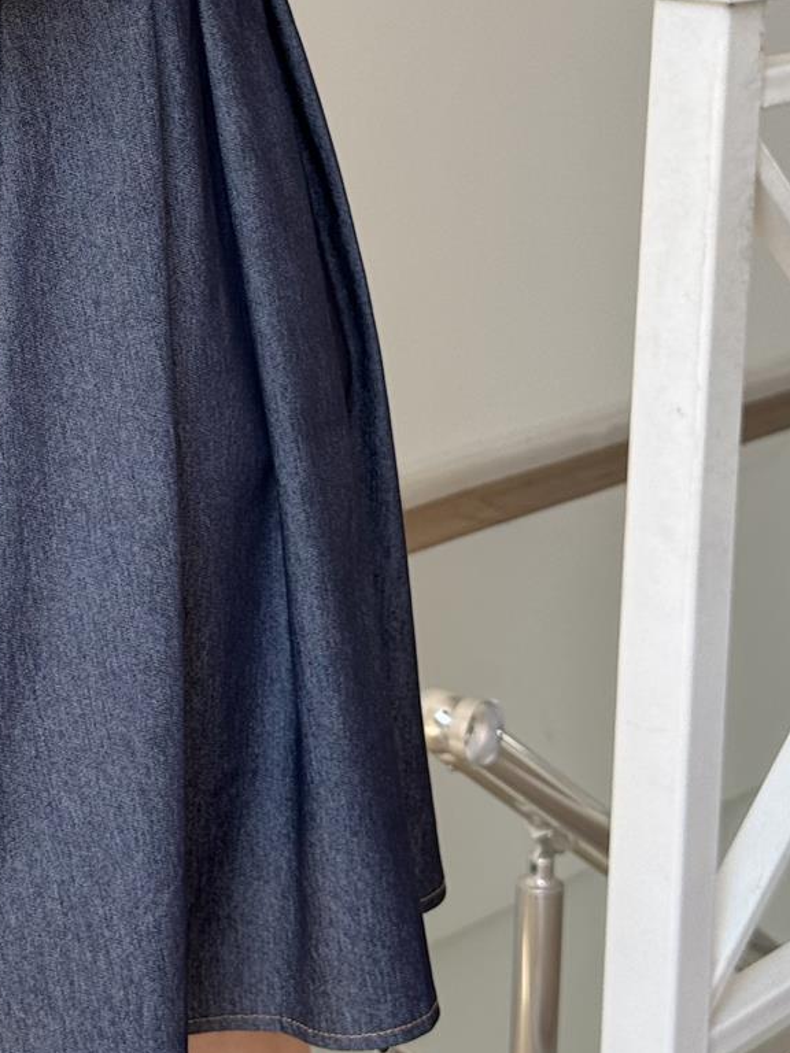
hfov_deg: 14.6
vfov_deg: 19.3
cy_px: 128
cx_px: 12
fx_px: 3043
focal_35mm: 100
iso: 64
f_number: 1.78
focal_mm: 6.76
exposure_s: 1/180
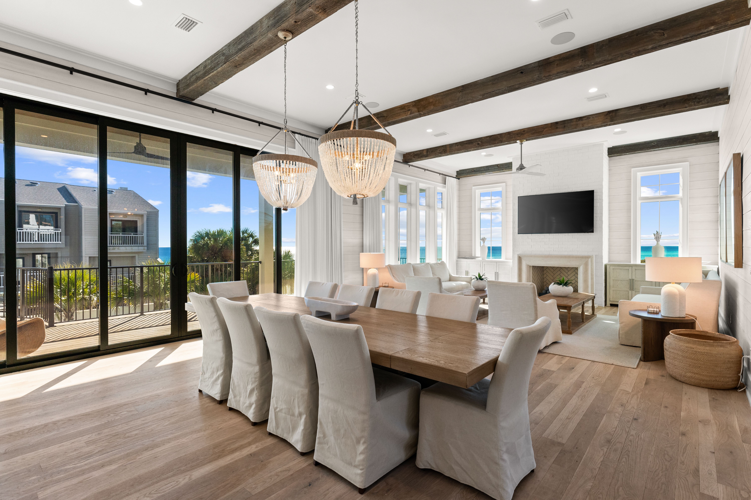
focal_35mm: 17
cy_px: 250
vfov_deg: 70.1
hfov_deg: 92.9
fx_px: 357
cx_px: 376
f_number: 8
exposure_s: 1/20
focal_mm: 17.1
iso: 640
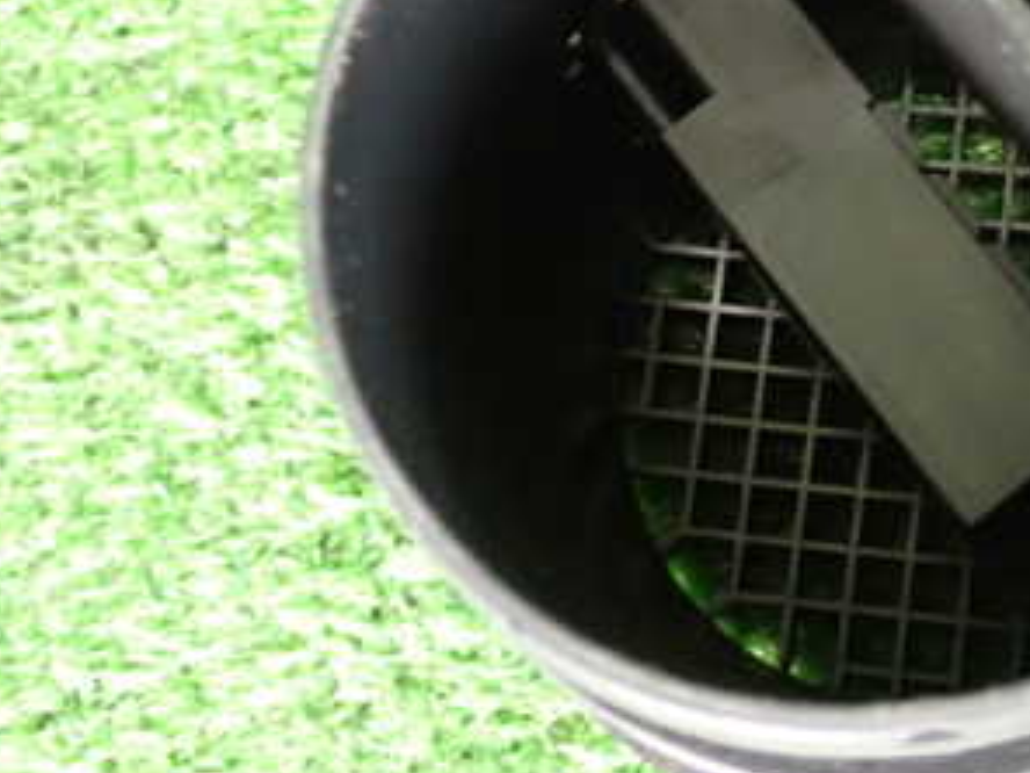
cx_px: 877
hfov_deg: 26.0
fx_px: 2172
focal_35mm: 73
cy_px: 237
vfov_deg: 20.1
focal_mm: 6.37
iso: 800
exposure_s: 1/40
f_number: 2.5
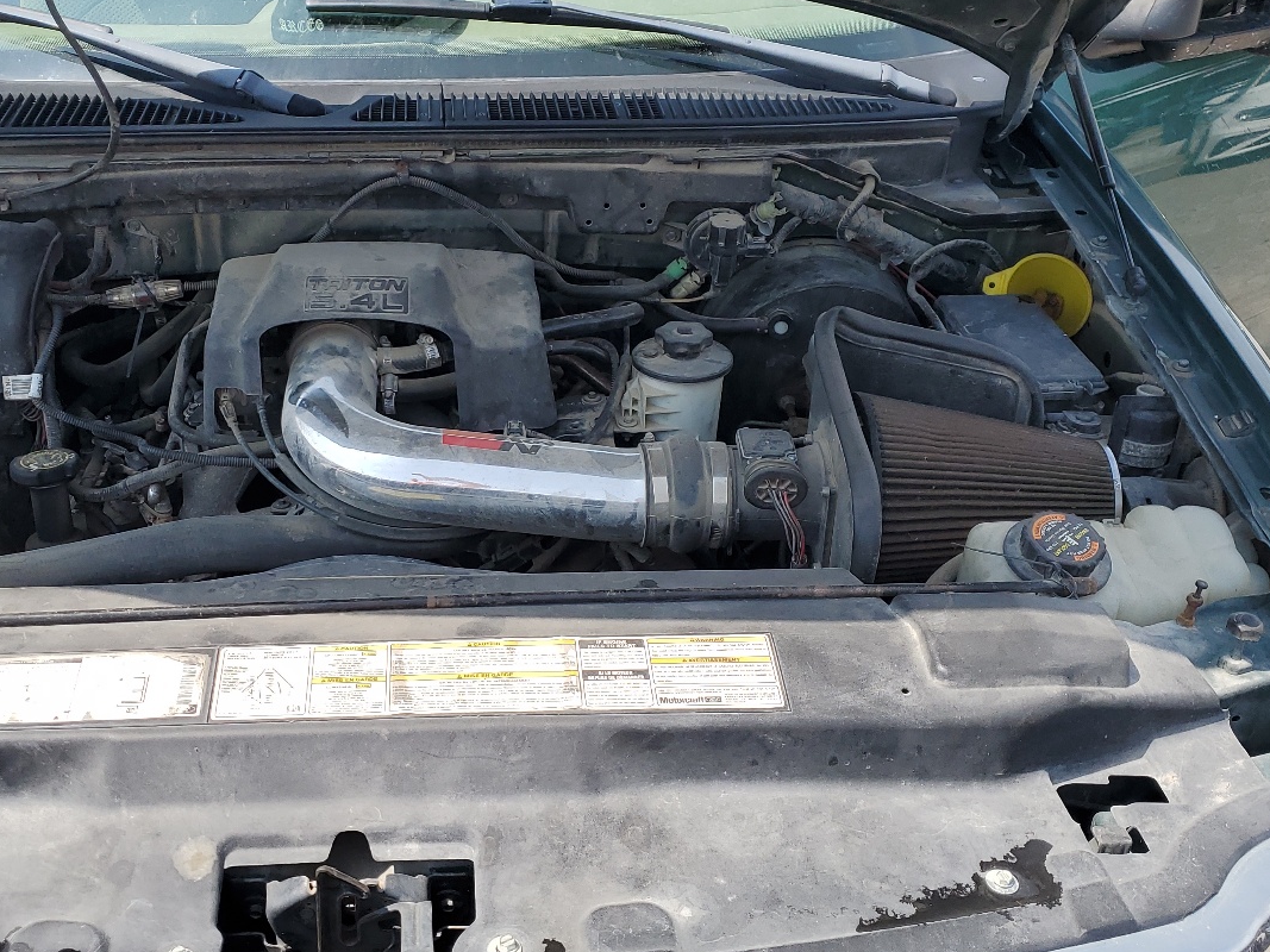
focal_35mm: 39
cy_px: 482
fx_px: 1431
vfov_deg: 36.8
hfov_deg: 47.5
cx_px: 488
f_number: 1.5
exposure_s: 1/2000
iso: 50
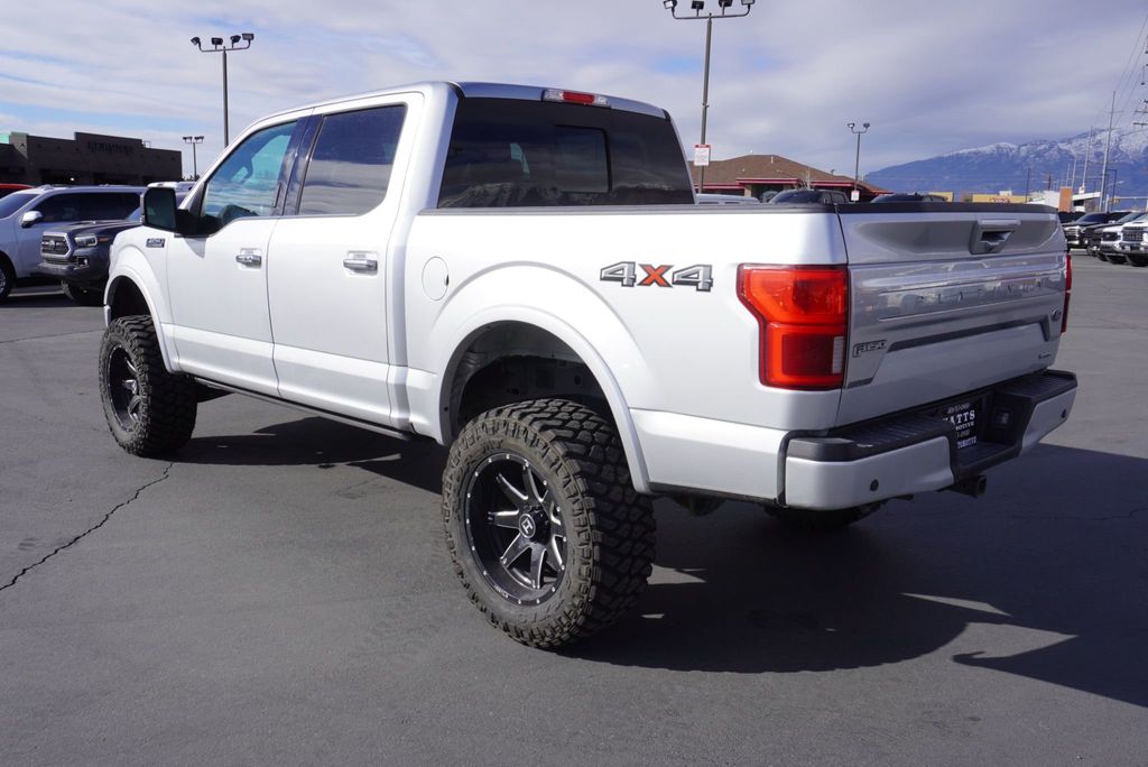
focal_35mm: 32
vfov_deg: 41.8
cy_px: 384
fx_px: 1005
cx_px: 574
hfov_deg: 59.5
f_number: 10
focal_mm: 21
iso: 100
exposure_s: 1/200
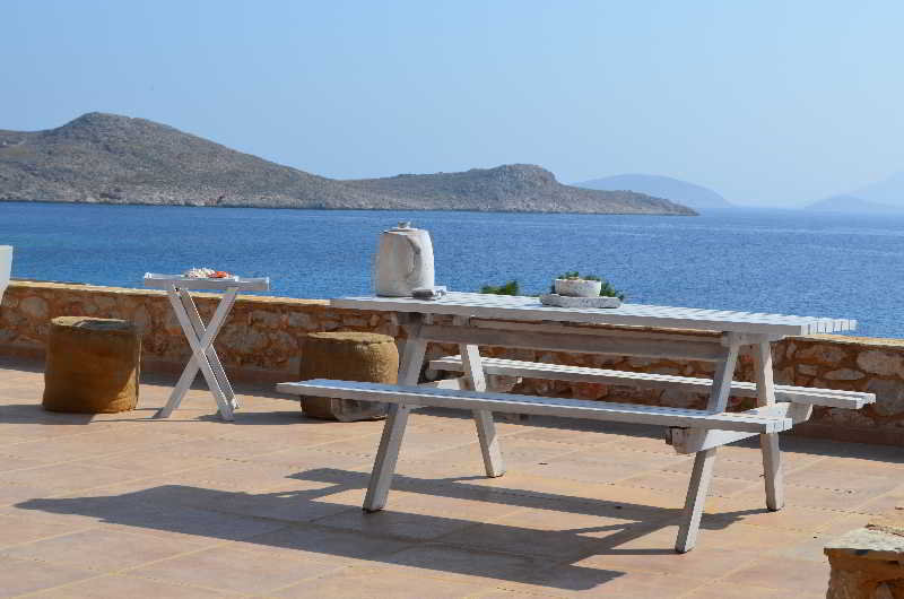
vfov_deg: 19.6
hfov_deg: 29.3
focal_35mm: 69
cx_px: 452
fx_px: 1729
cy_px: 300
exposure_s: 1/400
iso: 200
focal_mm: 46
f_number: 11
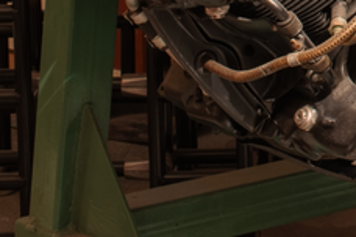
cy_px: -271
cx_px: 589
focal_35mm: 263
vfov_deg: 5.1
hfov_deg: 7.6
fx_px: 2601
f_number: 16
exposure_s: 1.6
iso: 100
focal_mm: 50
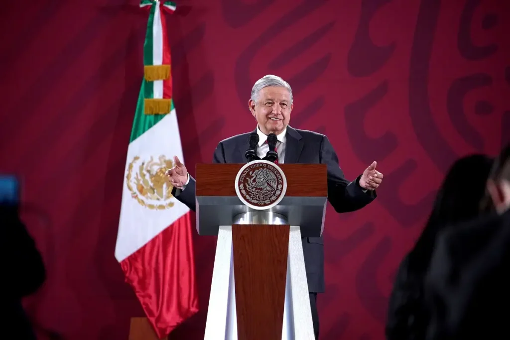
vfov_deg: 6.9
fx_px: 2834
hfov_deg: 10.3
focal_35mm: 200
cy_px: 170
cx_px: 255
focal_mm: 200
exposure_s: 1/250
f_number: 4
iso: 4000
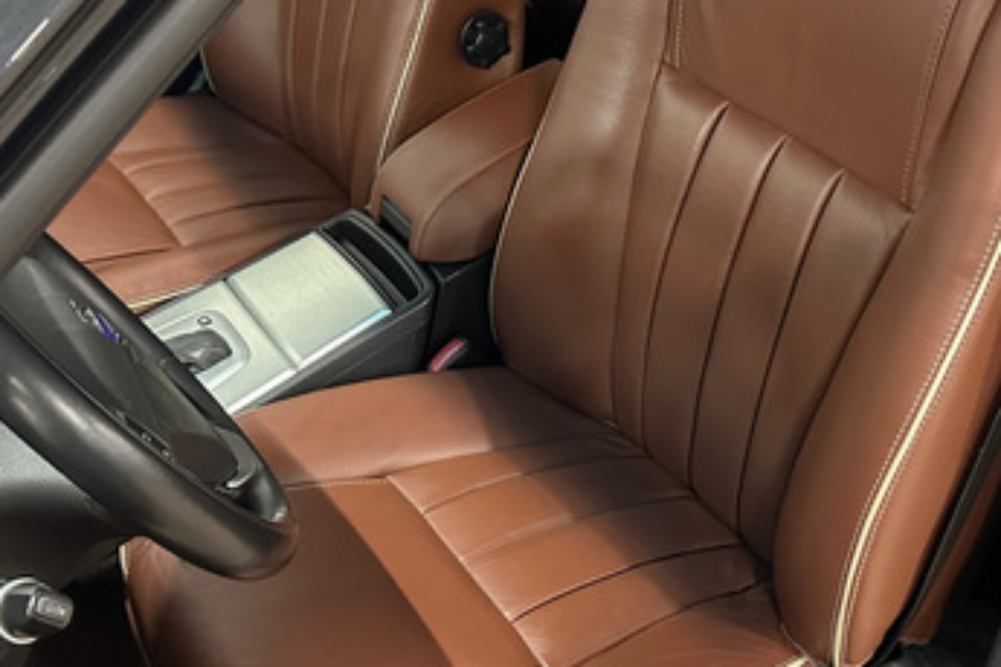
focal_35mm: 47
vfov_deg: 28.6
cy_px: 290
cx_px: 609
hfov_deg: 41.7
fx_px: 1307
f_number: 1.78
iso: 1000
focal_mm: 6.86
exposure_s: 1/33
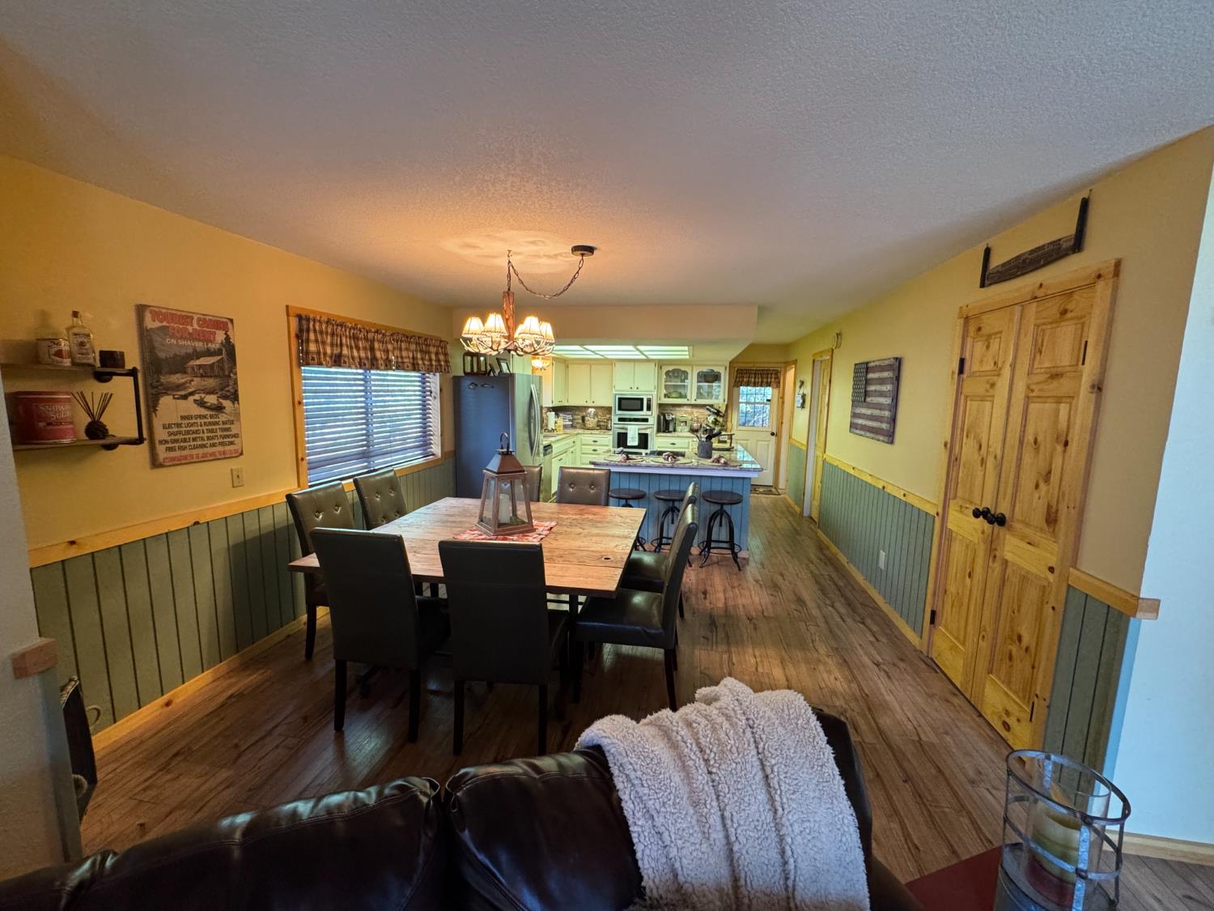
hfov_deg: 102.1
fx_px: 491
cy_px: 456
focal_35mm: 14
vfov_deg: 85.7
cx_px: 607
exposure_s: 1/60
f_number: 2.2
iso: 400
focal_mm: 2.22
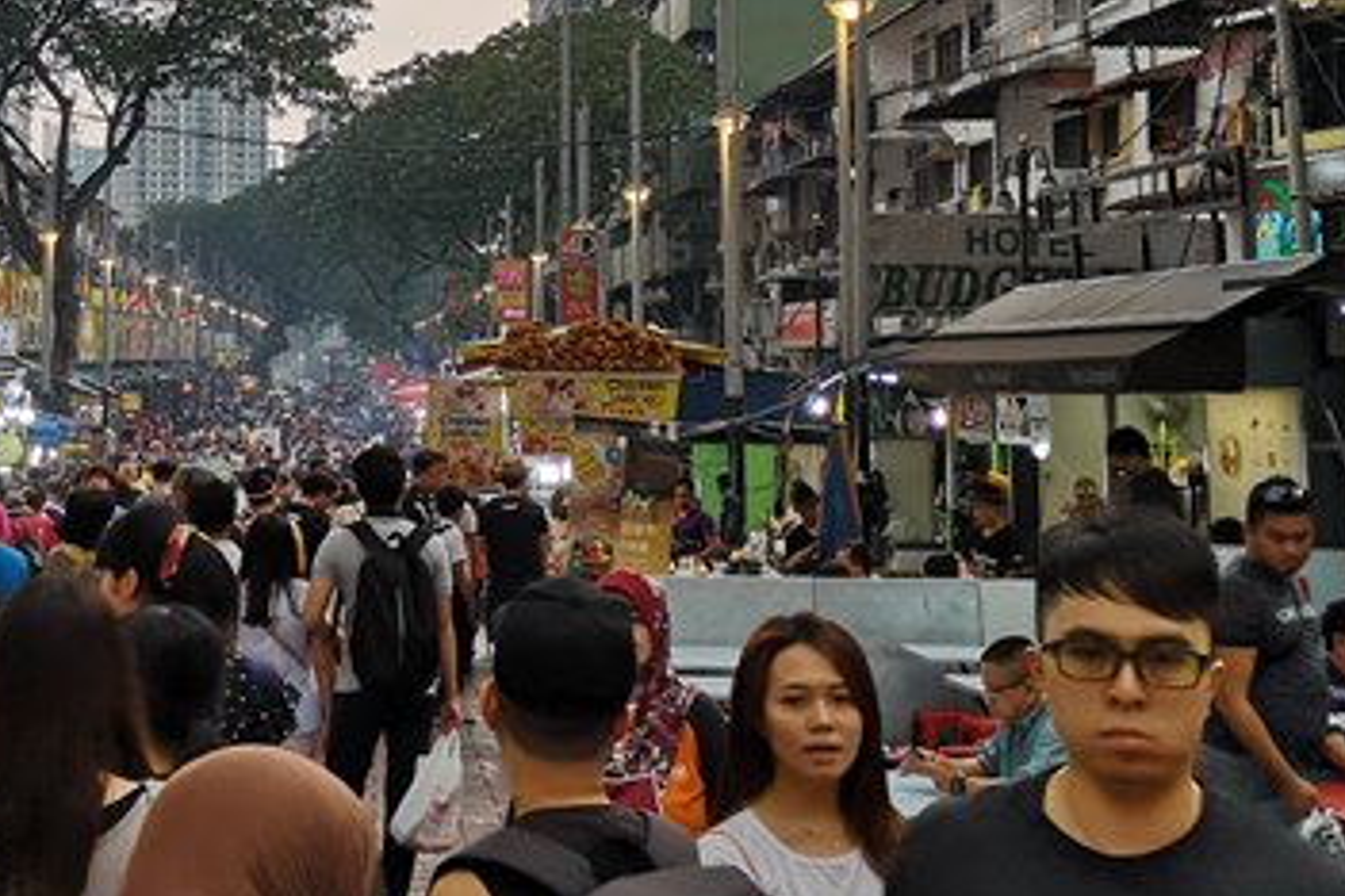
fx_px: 2391
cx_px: 379
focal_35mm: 64
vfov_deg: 21.0
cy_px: 195
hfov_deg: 31.0
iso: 50
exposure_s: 1/250
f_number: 1.8
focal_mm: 3.95
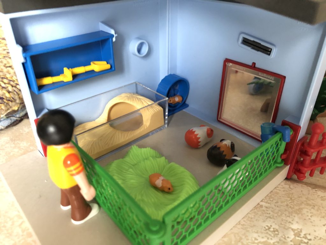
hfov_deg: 63.4
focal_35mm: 28
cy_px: 122
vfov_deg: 49.7
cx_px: 163
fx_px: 264
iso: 80
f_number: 1.8
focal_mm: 3.99
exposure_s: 1/4
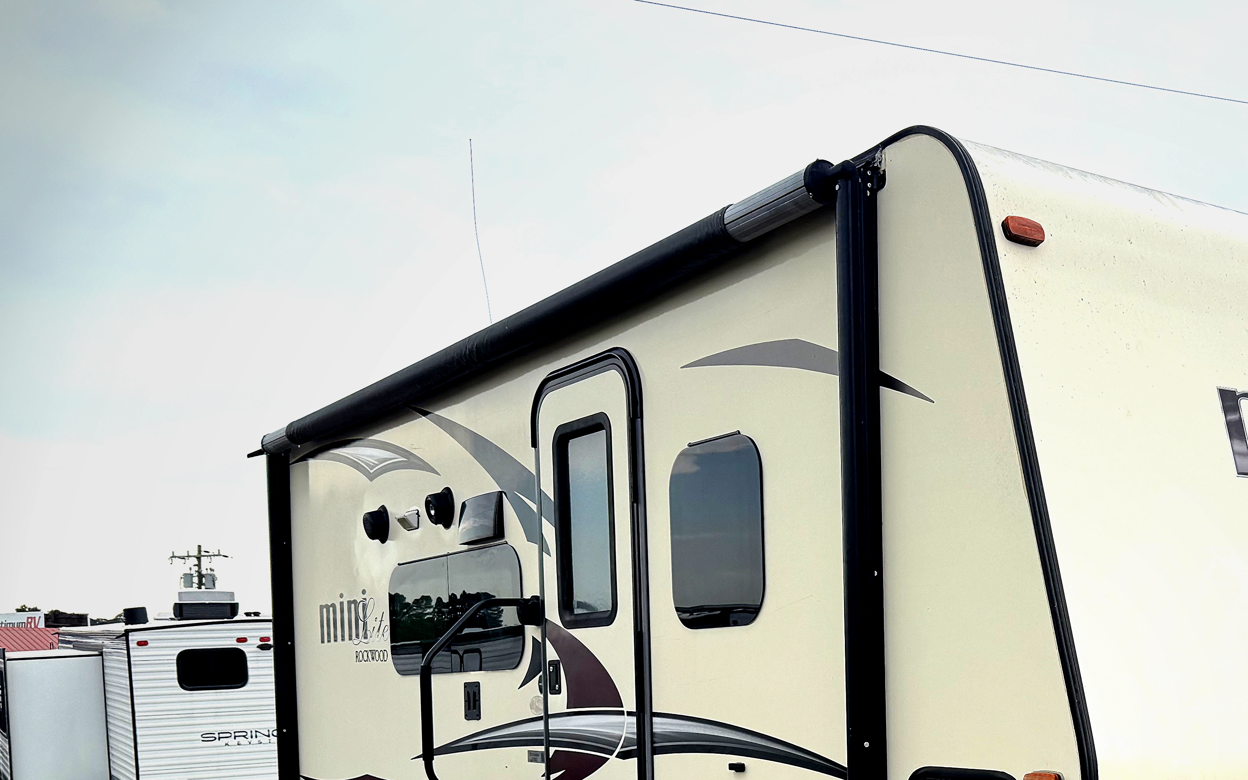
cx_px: 972
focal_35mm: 45
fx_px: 1531
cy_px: 736
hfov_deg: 42.6
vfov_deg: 27.3
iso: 80
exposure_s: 1/2703
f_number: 1.78
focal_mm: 6.76
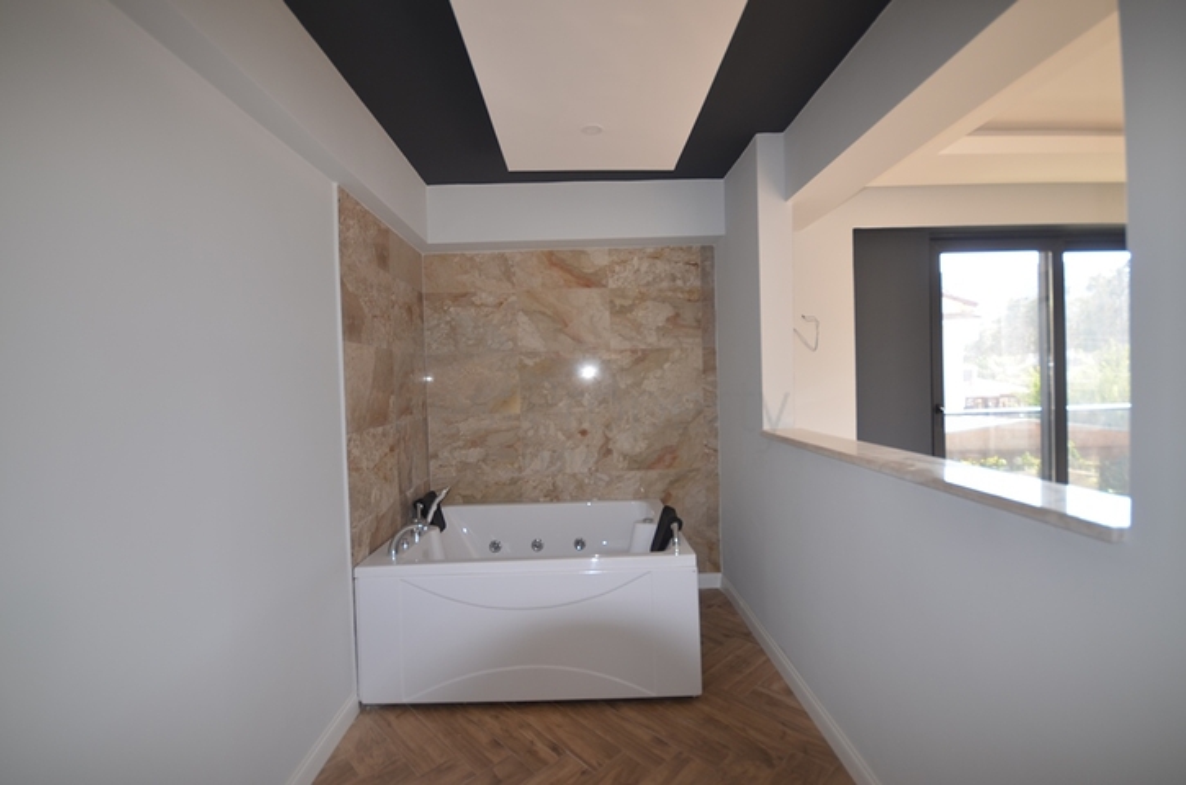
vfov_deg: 77.1
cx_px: 593
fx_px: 493
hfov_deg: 100.5
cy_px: 392
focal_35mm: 15
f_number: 4.5
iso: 125
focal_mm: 10
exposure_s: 1/60
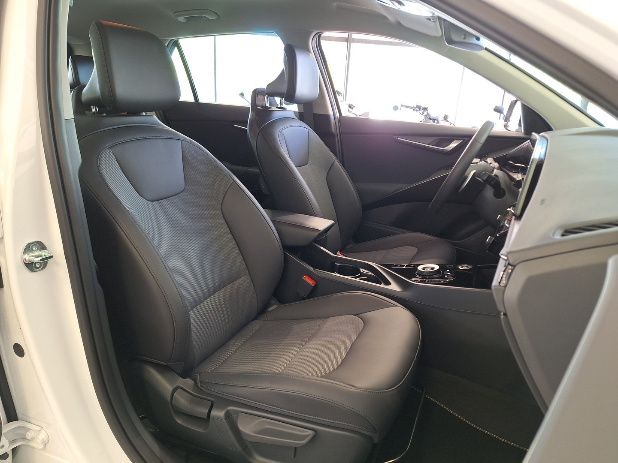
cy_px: 232
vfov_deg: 58.9
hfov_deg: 73.9
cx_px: 309
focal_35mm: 23
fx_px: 411
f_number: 1.8
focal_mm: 5.54
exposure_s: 1/50
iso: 160
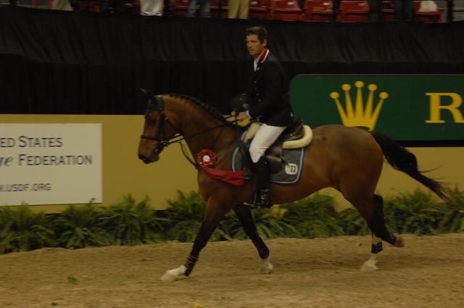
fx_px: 1197
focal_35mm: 93
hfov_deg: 21.9
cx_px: 232
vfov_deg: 14.7
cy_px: 154
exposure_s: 1/125
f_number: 5
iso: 640
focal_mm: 62
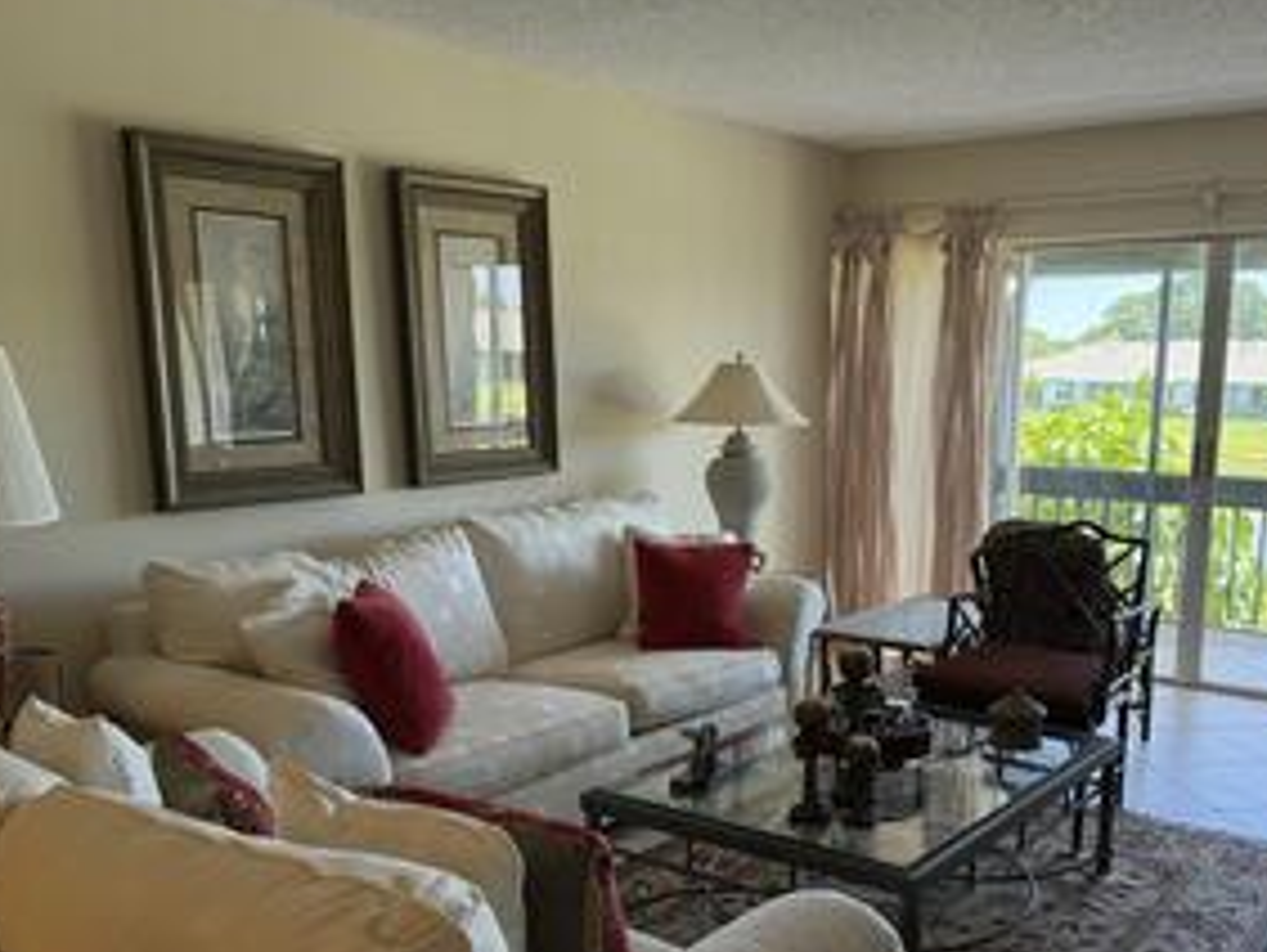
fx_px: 1246
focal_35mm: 34
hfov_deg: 53.3
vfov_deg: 41.4
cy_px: 620
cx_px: 795
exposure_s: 1/143
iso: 125
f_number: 1.78
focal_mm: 6.76
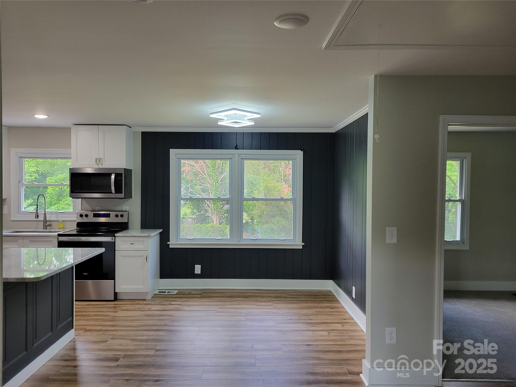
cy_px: 194
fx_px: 388
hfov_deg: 67.3
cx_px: 258
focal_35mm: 26
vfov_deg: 53.1
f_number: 1.8
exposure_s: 1/120
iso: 200
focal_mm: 5.4
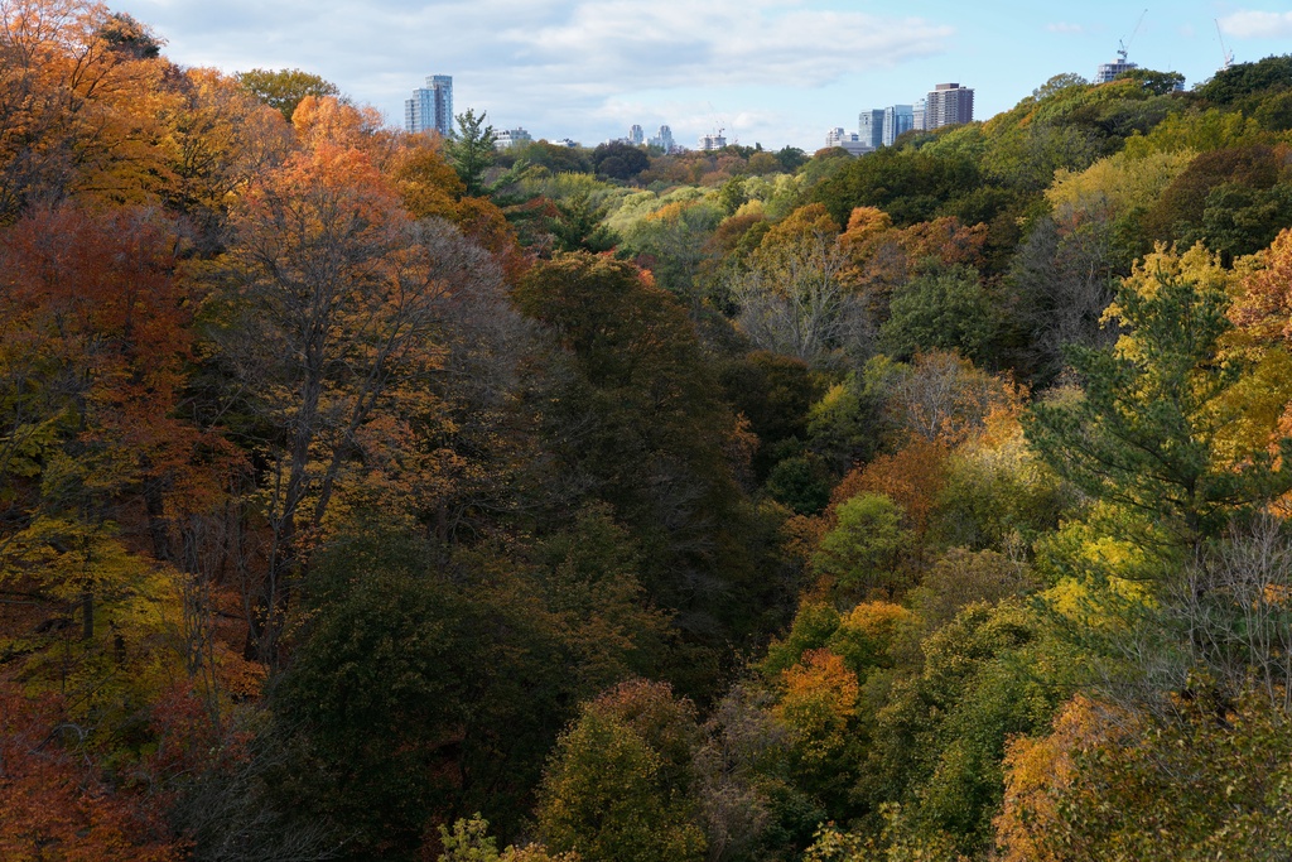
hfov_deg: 46.4
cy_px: 431
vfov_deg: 31.9
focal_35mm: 42
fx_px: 1507
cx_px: 646
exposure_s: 1/1000
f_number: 2.8
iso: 125
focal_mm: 42
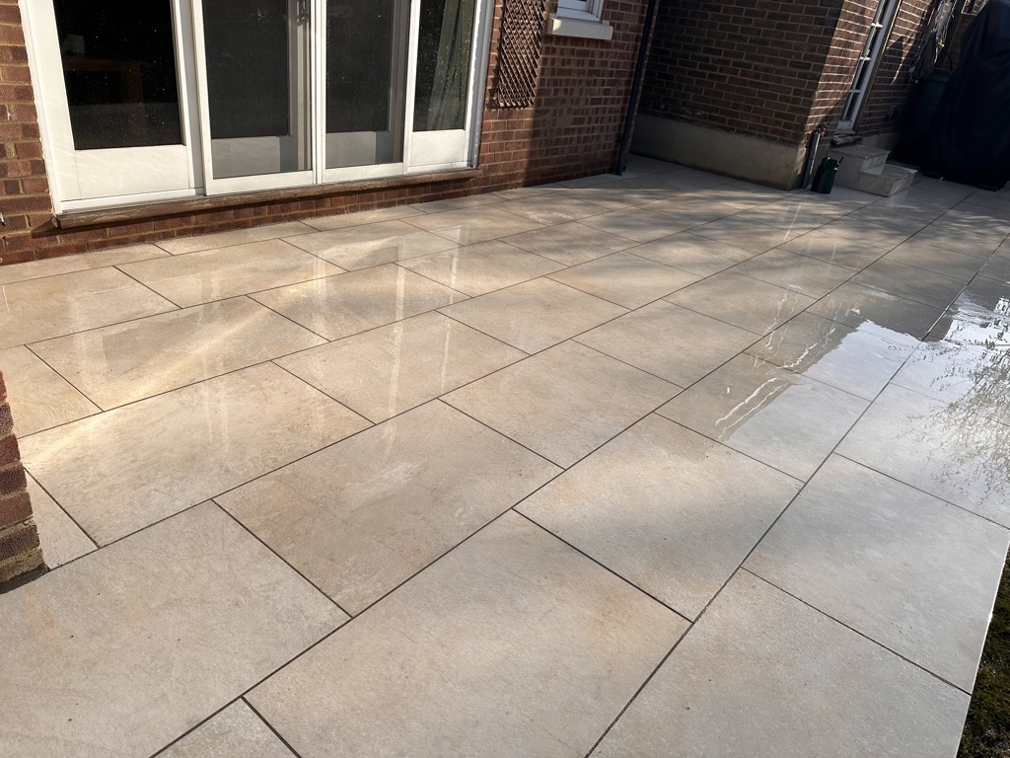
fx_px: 700
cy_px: 379
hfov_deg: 71.6
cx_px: 505
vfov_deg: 56.8
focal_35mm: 24
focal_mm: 6.86
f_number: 1.78
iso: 80
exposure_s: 1/3861
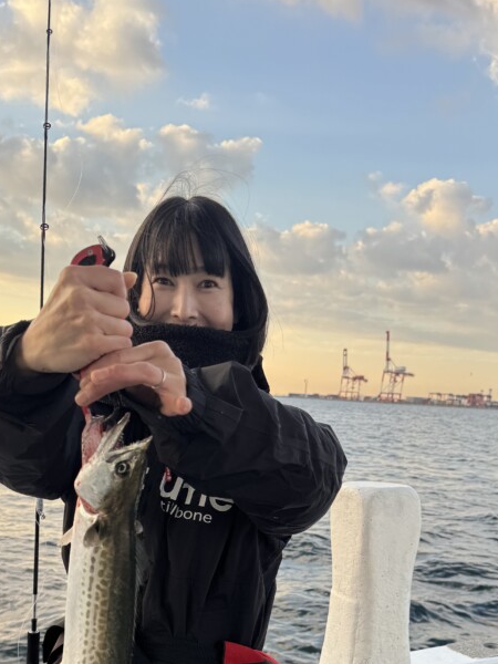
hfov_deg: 35.9
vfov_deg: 44.6
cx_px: 230
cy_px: 529
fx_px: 767
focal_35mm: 40
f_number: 1.78
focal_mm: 6.76
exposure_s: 1/464
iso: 80
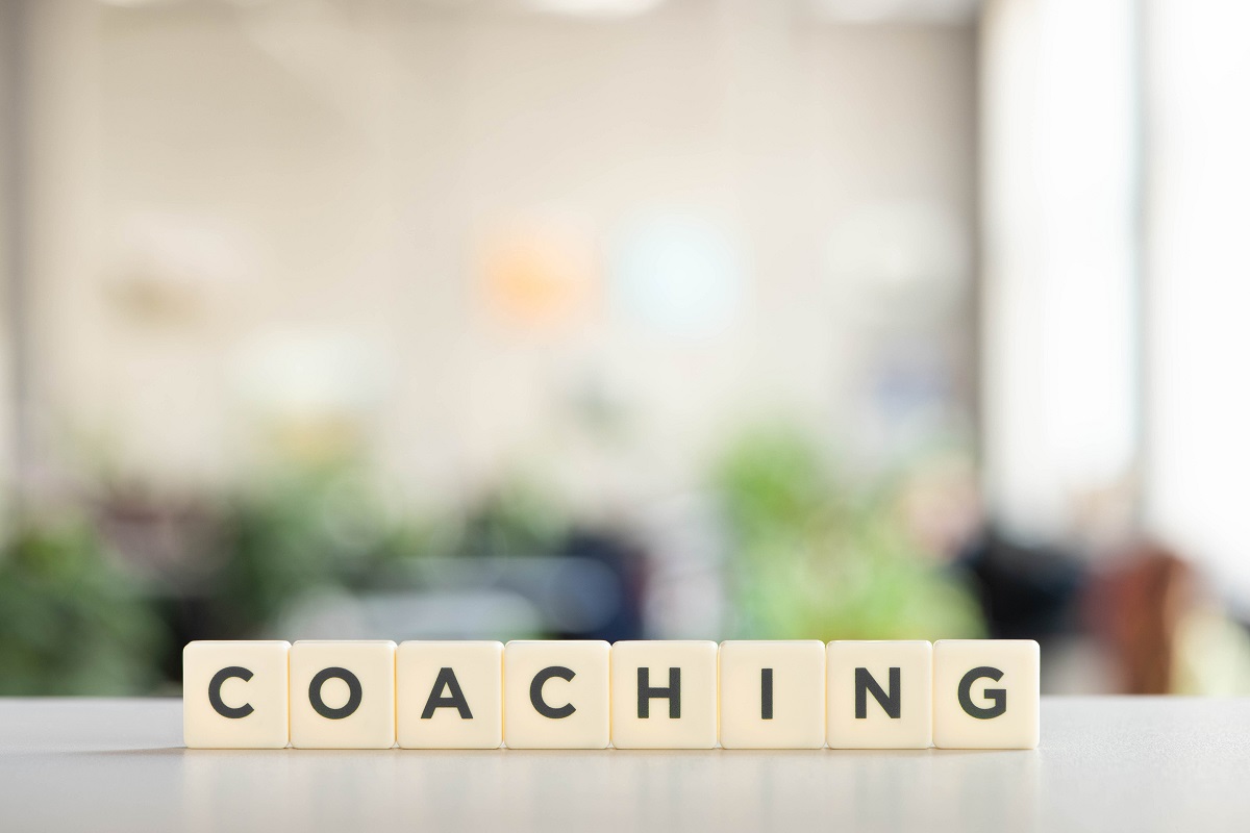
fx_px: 3646
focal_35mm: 105
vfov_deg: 13.0
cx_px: 625
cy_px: 416
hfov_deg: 19.5
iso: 320
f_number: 9
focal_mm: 105
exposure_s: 1/2
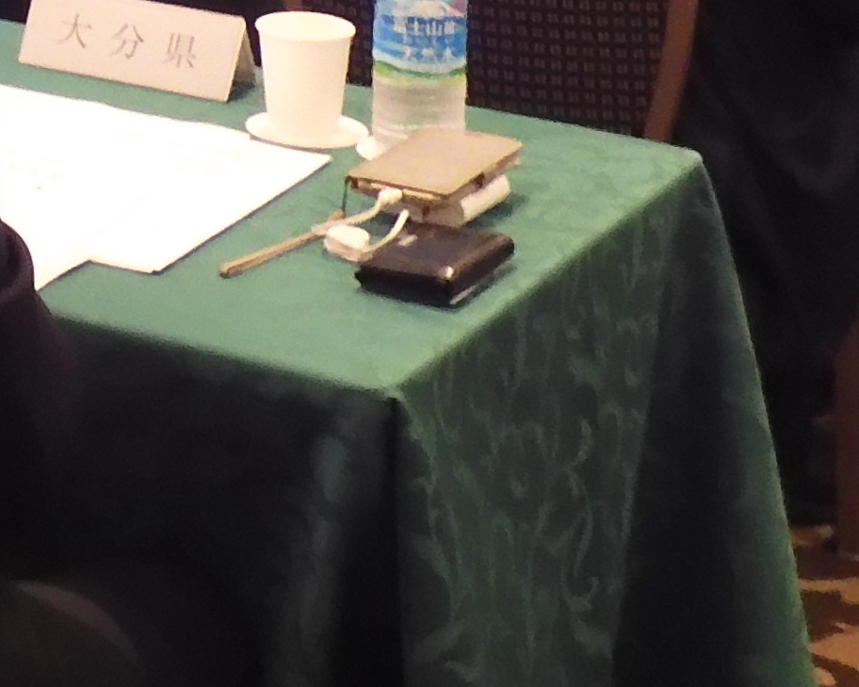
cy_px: -630
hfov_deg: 11.9
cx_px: -746
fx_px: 3761
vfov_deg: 9.8
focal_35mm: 148
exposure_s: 1/13
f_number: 3.5
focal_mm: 5.4
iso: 400
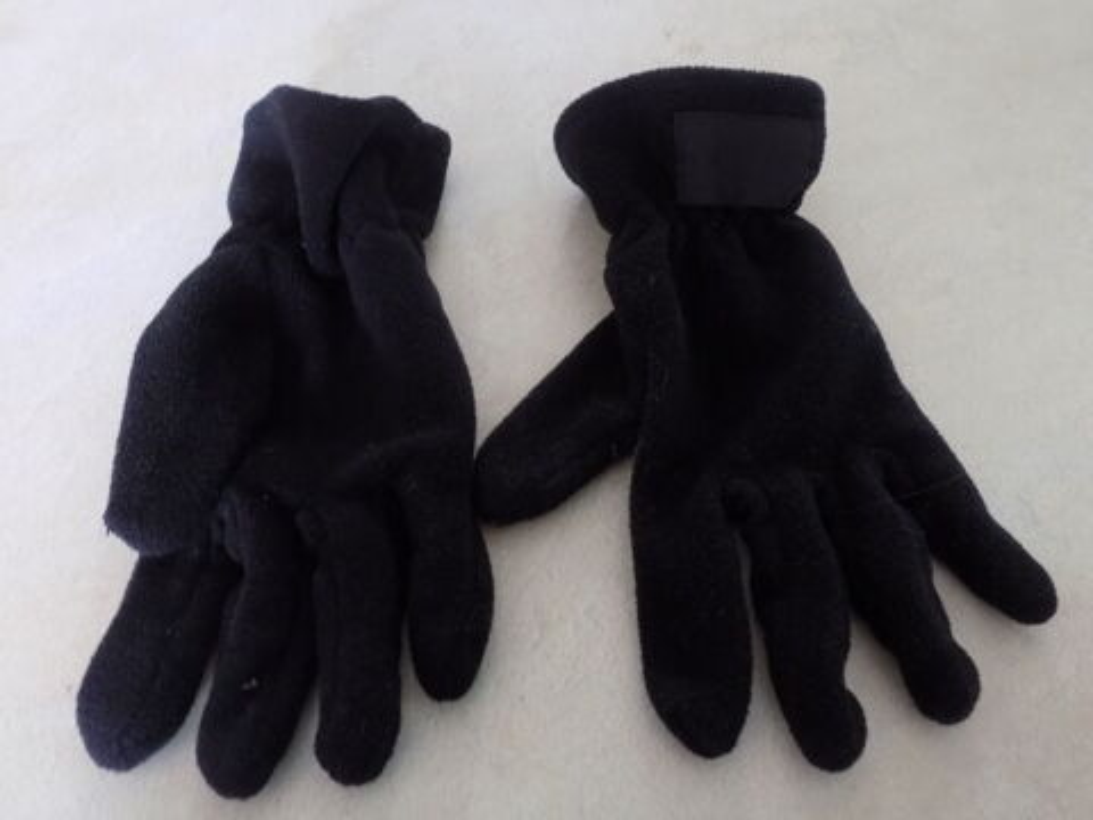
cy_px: 410
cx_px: 546
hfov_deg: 65.3
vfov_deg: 51.4
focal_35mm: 27
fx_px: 853
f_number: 3.2
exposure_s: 1/20
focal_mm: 4.8
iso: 400
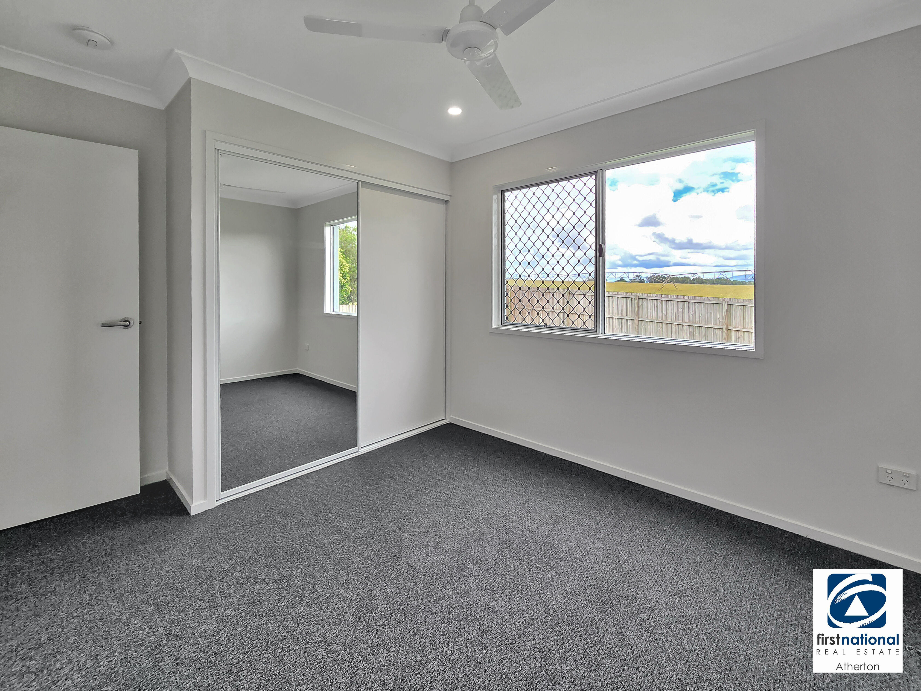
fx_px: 346
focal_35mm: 13
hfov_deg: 106.2
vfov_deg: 89.9
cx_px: 460
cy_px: 346
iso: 50
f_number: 2.2
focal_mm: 2.2
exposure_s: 1/222
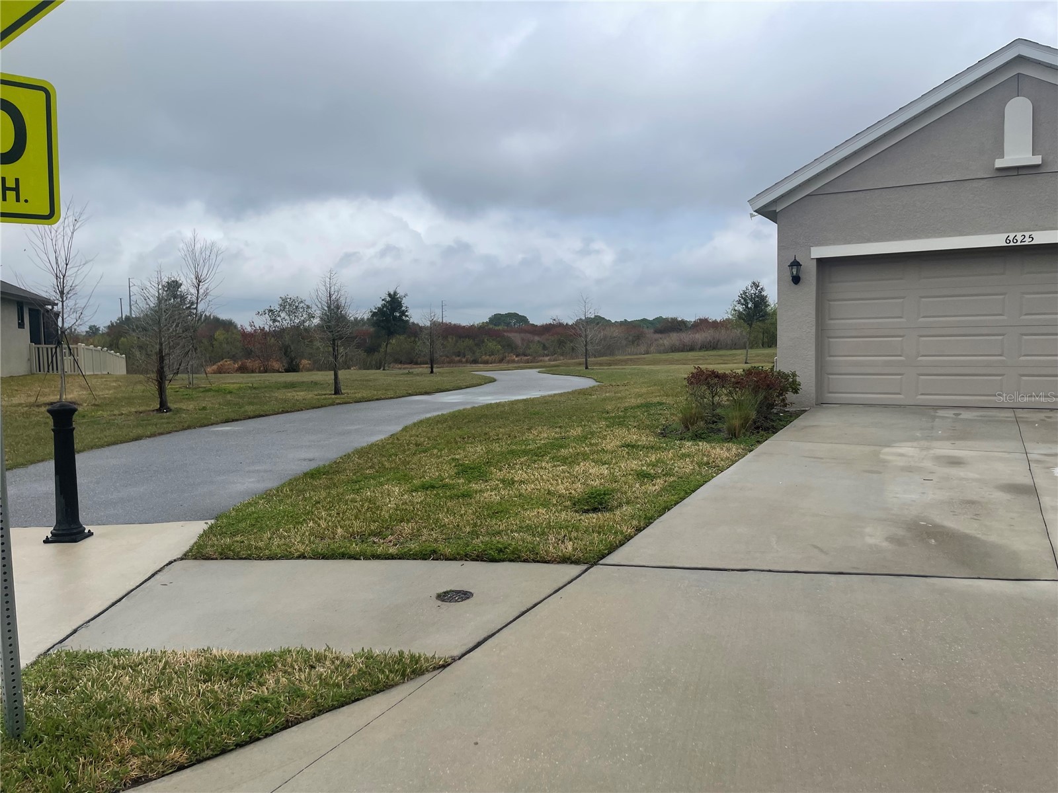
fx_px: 764
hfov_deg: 69.4
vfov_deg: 54.9
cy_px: 396
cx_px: 529
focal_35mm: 25
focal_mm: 5.1
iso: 32
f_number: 1.6
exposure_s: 1/5128
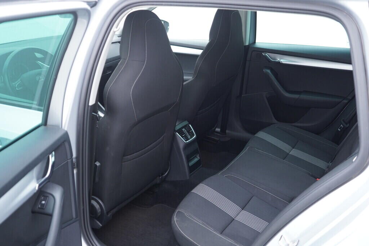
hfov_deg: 53.1
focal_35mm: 36
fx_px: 369
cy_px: 123
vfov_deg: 36.9
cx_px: 184
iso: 400
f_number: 2.8
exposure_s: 1/40
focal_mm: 24
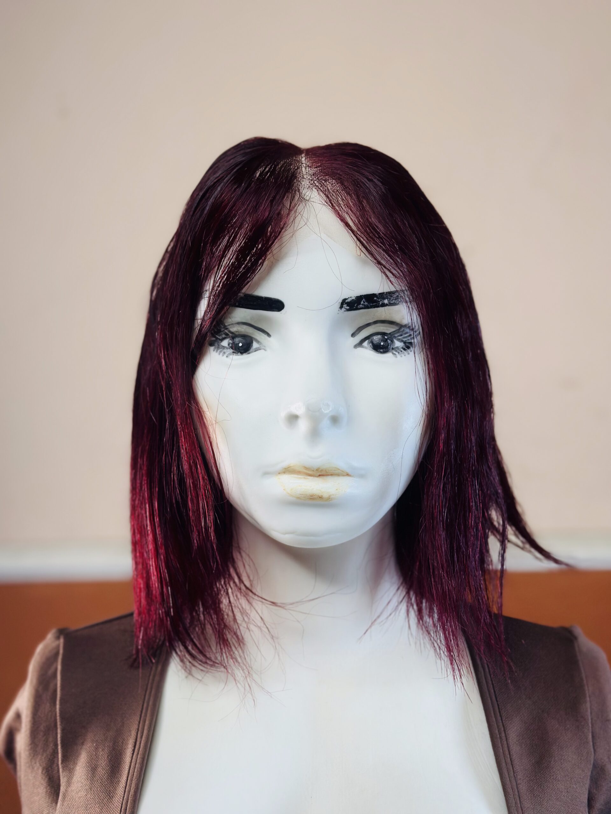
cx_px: 306
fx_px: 1130
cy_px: 407
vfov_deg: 39.7
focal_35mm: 48
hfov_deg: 30.3
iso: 80
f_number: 1.78
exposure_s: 1/329
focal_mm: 6.86
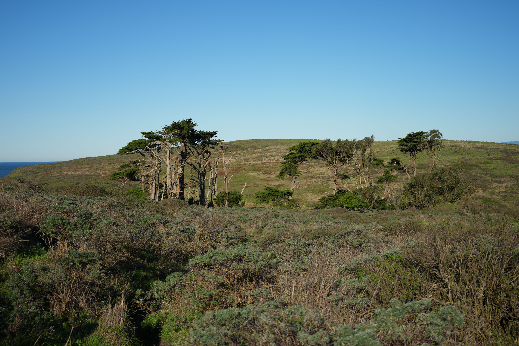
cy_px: 173
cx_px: 260
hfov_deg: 40.3
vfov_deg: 27.5
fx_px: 706
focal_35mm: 49
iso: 125
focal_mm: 49
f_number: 5
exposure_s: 1/1250
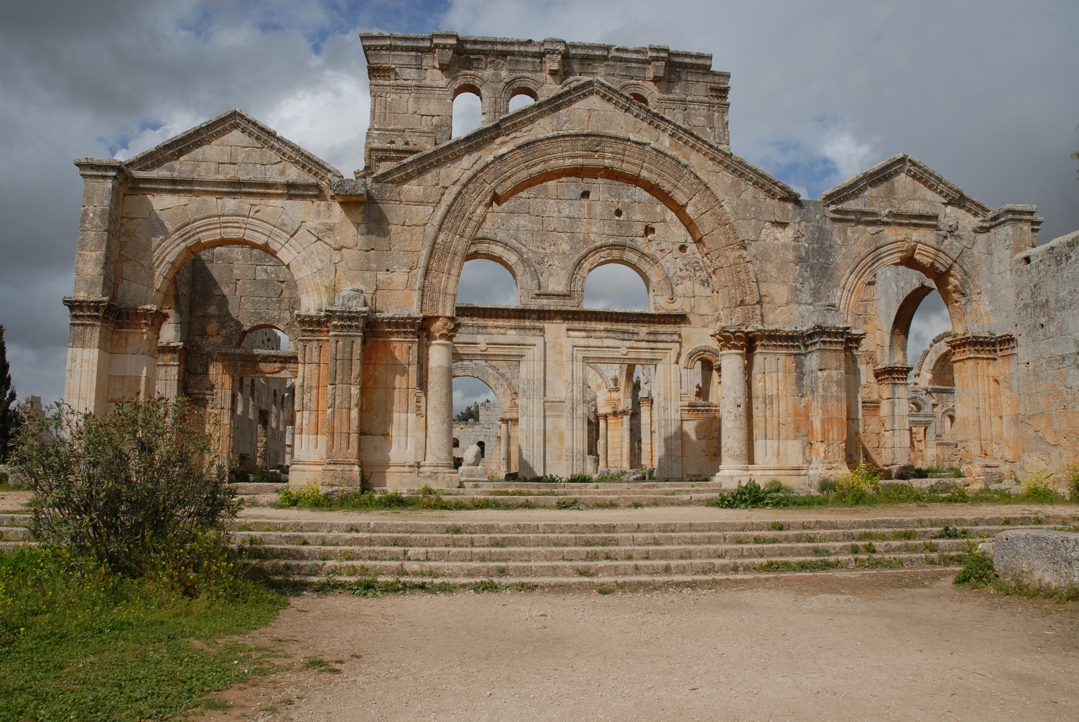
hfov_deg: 67.3
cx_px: 540
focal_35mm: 27
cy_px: 361
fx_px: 810
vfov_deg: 48.0
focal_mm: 18
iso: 100
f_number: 8
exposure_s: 1/640
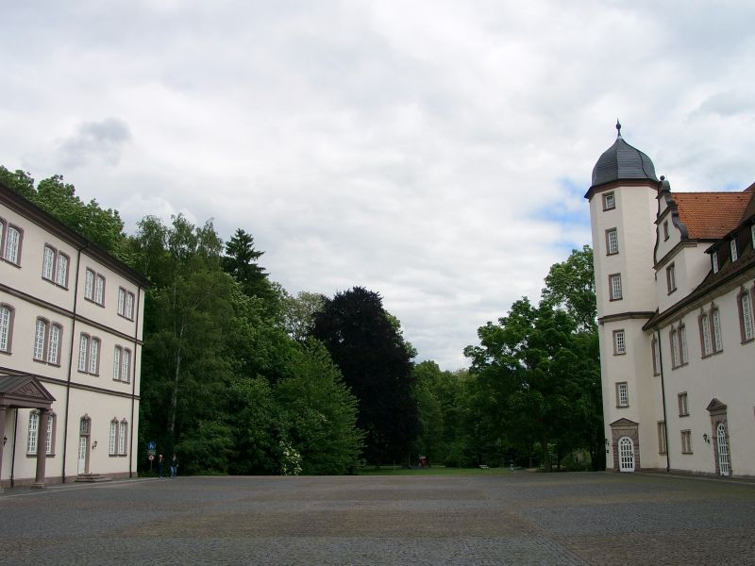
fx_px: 742
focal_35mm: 34
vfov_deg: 41.8
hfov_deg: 54.0
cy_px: 283
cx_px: 378
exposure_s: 1/842
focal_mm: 7.13
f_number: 4
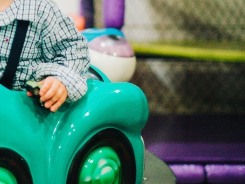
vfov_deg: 13.3
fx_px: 778
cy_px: 6
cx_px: -11
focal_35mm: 110
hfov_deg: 17.4
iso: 2000
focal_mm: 50
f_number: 1.8
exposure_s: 1/200
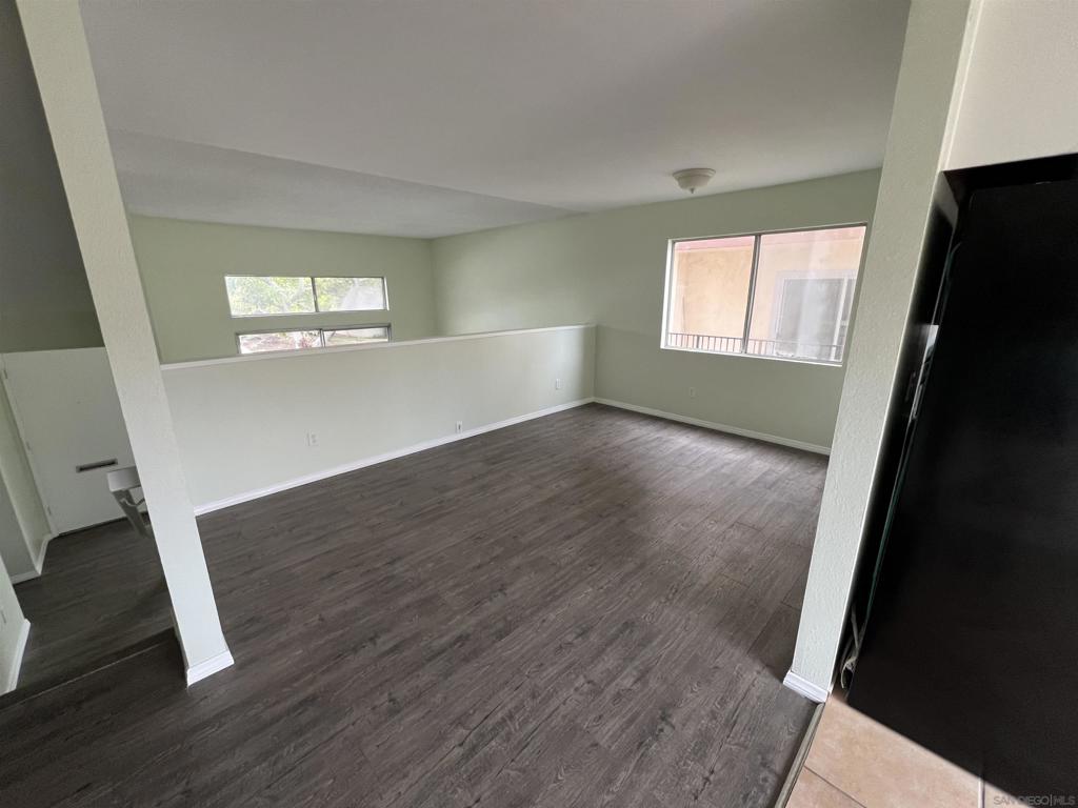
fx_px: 405
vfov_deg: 89.9
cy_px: 404
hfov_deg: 106.2
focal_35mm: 13
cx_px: 539
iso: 200
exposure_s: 1/99
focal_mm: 1.57
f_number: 1.8
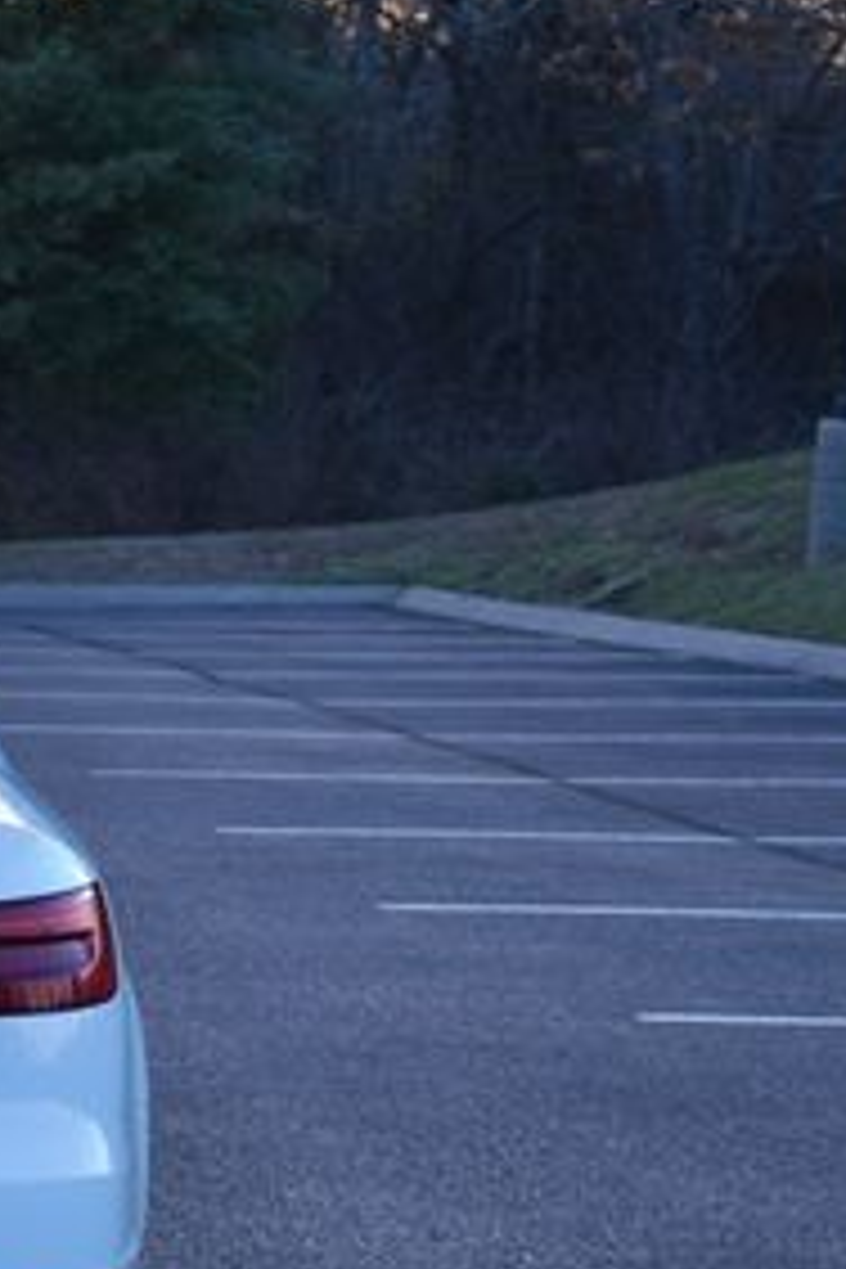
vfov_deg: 15.1
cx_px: -468
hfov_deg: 9.8
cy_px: 686
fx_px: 4794
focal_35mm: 136
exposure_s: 1/250
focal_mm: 40
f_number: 5.6
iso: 200
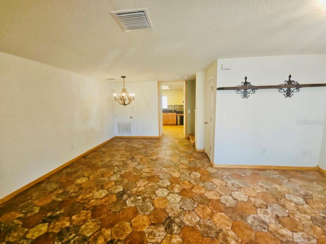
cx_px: 163
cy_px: 122
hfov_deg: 106.2
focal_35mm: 13
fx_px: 122
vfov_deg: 89.9
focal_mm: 2.2
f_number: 2.2
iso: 141
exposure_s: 1/60.2
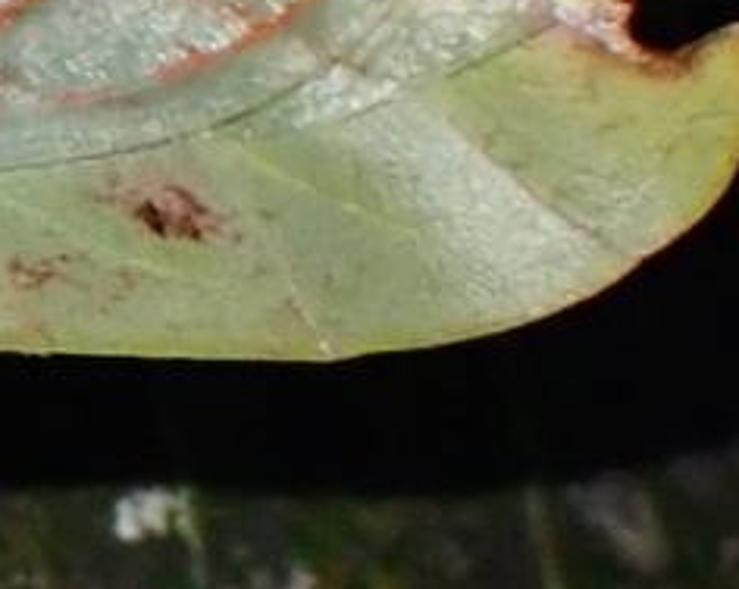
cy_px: 139
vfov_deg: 5.6
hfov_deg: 6.8
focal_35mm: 274
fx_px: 5983
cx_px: -930
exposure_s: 1/60
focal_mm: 10.35
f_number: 3.5
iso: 1000
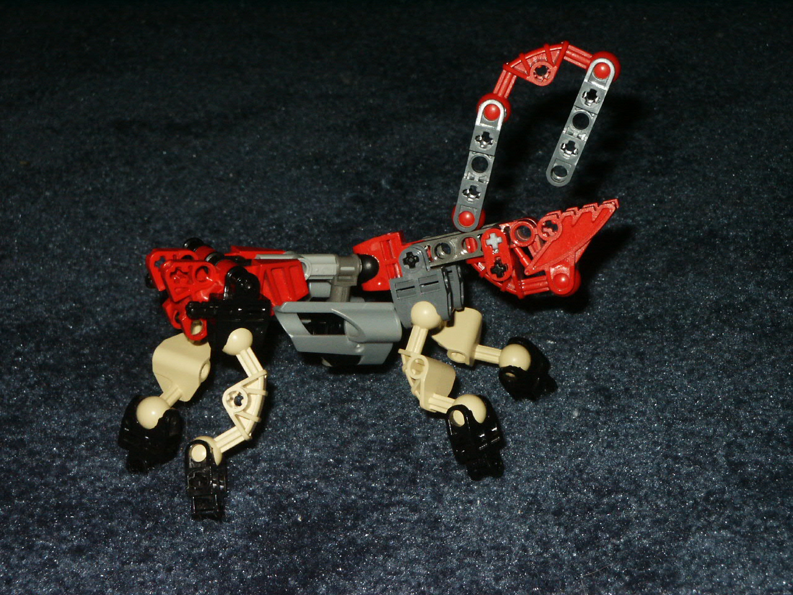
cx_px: 396
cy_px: 298
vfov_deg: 13.8
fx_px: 2451
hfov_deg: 18.4
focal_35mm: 107
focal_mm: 21.83
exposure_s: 1/90
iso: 200
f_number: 8
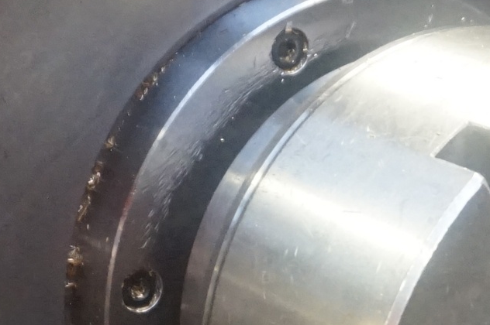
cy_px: 451
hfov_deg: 16.2
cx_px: 481
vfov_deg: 10.7
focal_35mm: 124
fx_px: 1686
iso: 3200
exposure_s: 1/125
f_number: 3.5
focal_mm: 16
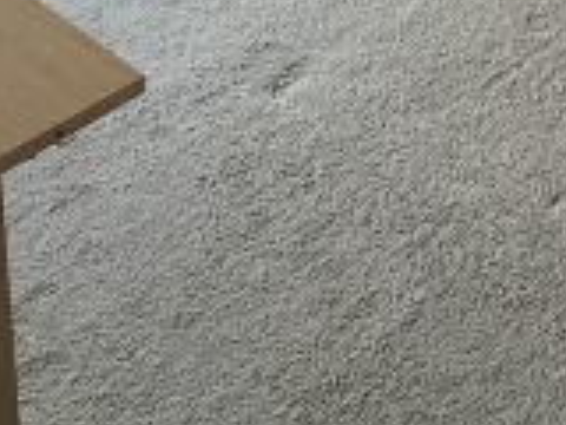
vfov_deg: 13.5
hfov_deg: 22.3
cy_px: -567
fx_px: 1357
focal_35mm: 83
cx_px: 612
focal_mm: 1.57
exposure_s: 1/100
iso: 50
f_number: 1.8
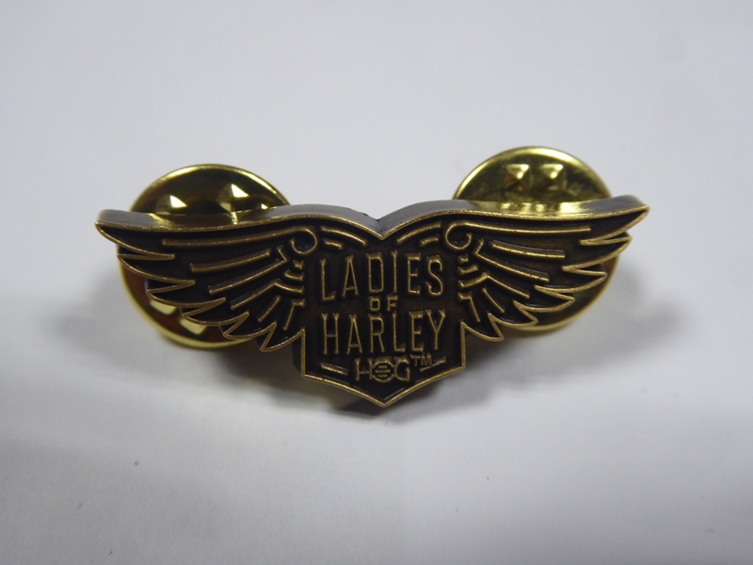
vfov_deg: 31.5
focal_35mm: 46
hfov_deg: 41.2
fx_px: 1001
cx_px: 376
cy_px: 282
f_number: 3.9
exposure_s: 1/50
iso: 400
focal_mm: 7.8
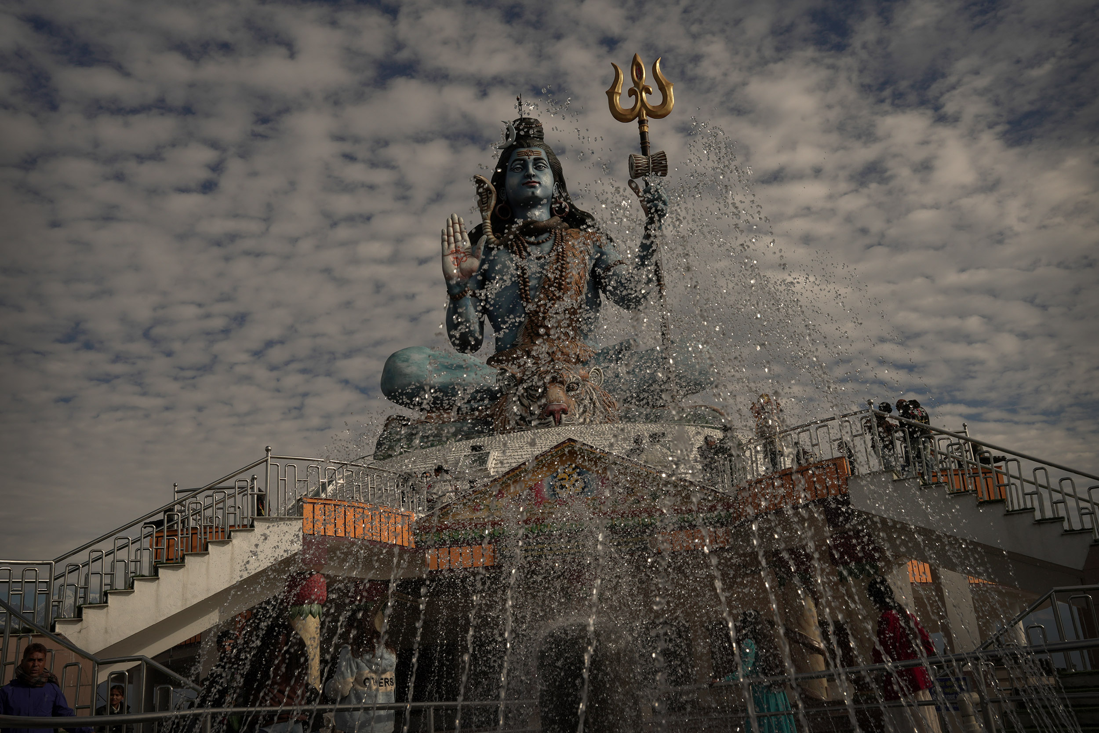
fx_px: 1111
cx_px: 550
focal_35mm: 36
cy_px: 366
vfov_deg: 36.5
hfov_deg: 52.6
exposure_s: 1/800
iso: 160
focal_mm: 36.4
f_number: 13
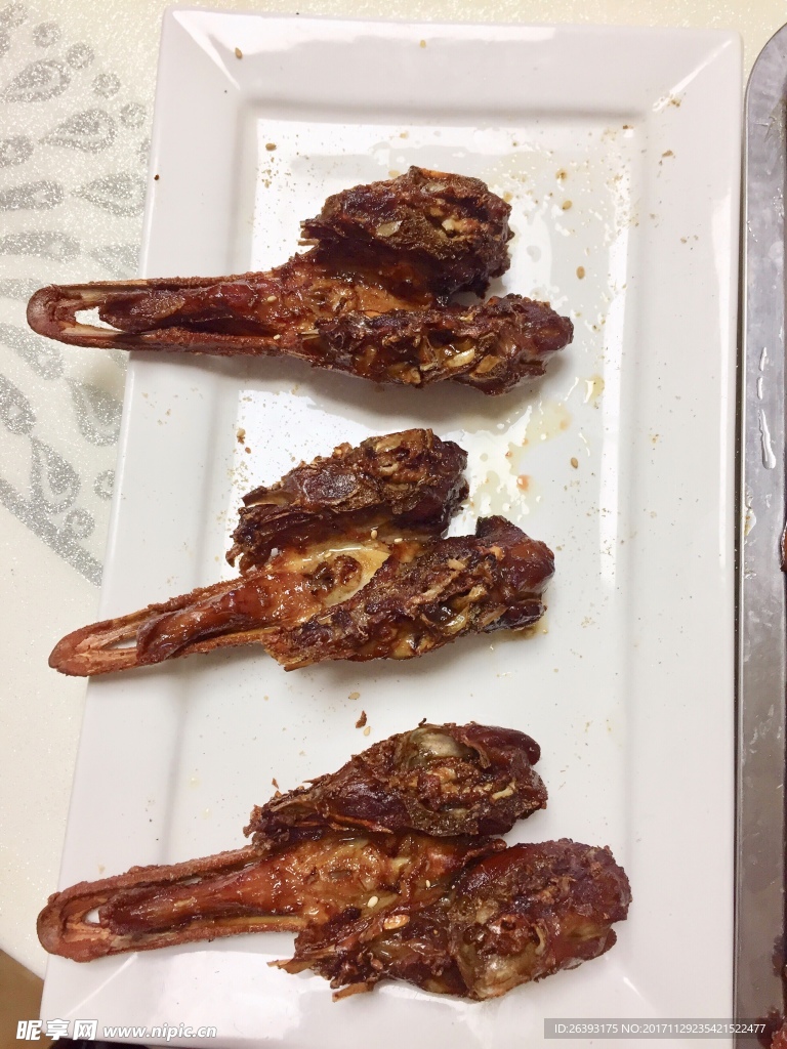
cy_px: 524
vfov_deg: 61.7
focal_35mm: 29
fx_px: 879
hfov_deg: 48.2
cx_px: 394
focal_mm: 4.15
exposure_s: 1/33
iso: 40
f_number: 2.2
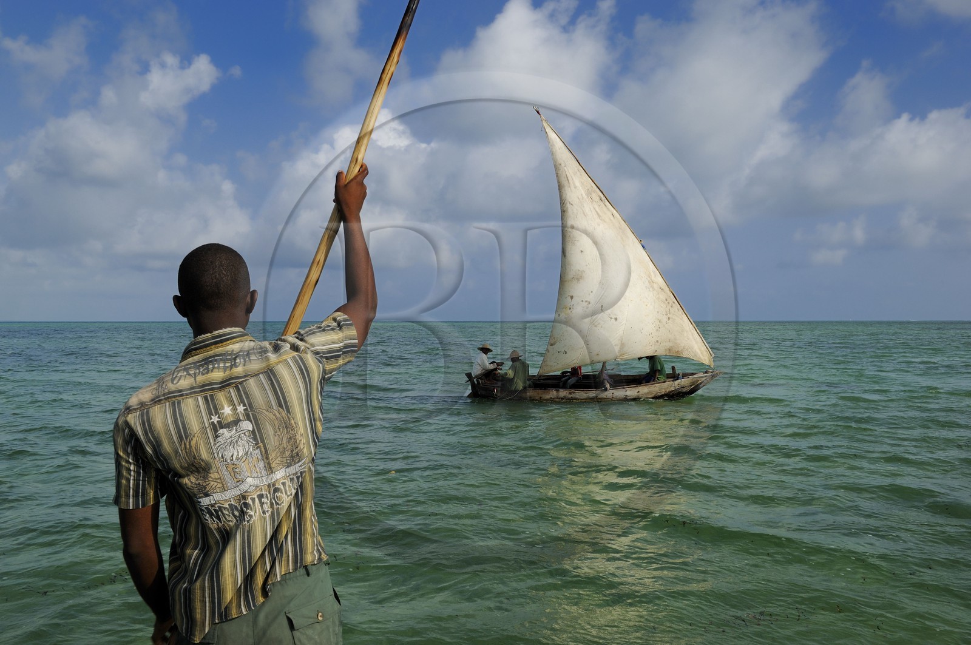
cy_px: 322
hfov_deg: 60.3
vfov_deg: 42.2
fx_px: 835
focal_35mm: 31
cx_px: 486
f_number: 14
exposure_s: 1/250
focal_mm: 31
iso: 200
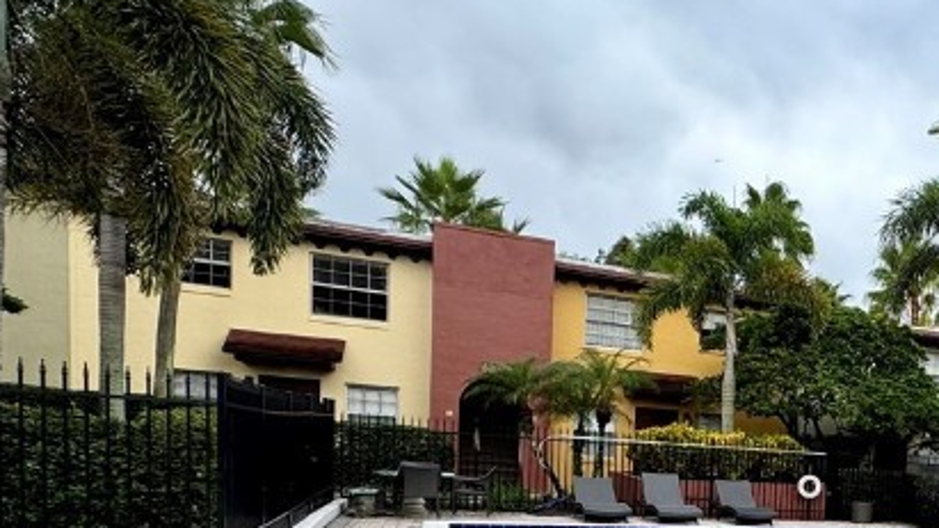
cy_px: 535
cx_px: 1044
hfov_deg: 41.5
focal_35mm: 38
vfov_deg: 29.1
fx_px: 946
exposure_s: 1/399
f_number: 2.2
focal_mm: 2.22
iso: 40
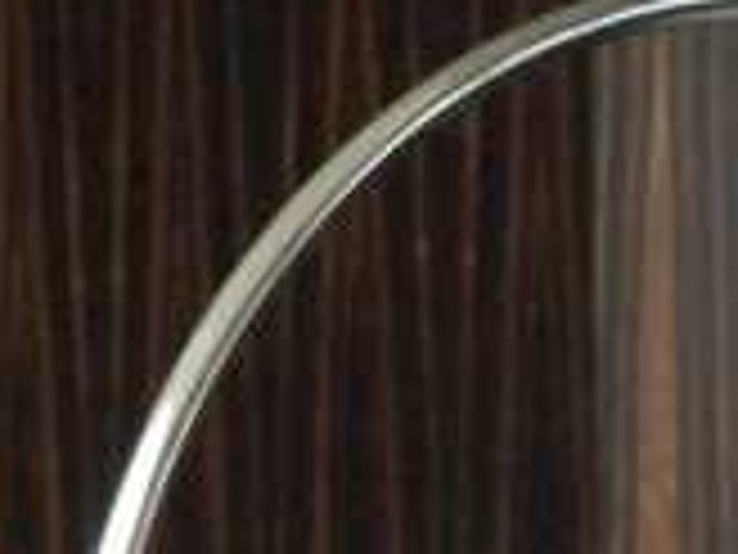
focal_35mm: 270
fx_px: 5756
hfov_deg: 7.2
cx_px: -495
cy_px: 811
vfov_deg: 5.5
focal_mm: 12.3
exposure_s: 1/185
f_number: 4.6
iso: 800
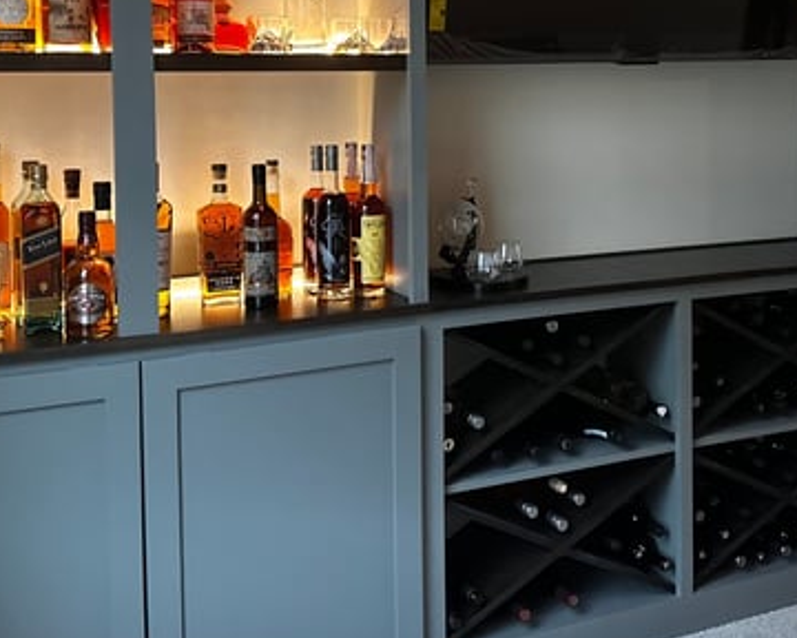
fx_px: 1179
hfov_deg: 37.1
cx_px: 505
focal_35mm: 50
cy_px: 131
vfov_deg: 29.6
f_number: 1.78
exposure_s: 1/60
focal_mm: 6.86
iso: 640
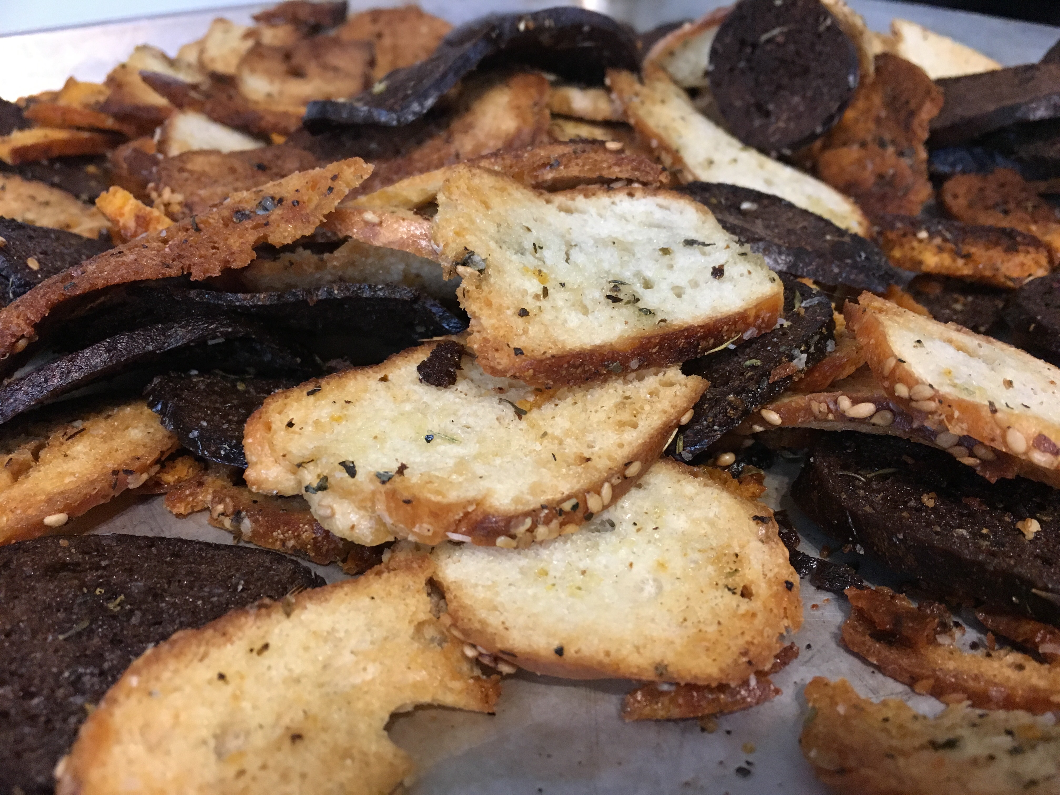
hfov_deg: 61.7
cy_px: 398
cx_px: 530
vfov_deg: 48.2
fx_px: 888
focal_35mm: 29
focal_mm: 4.15
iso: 200
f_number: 2.2
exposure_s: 1/30
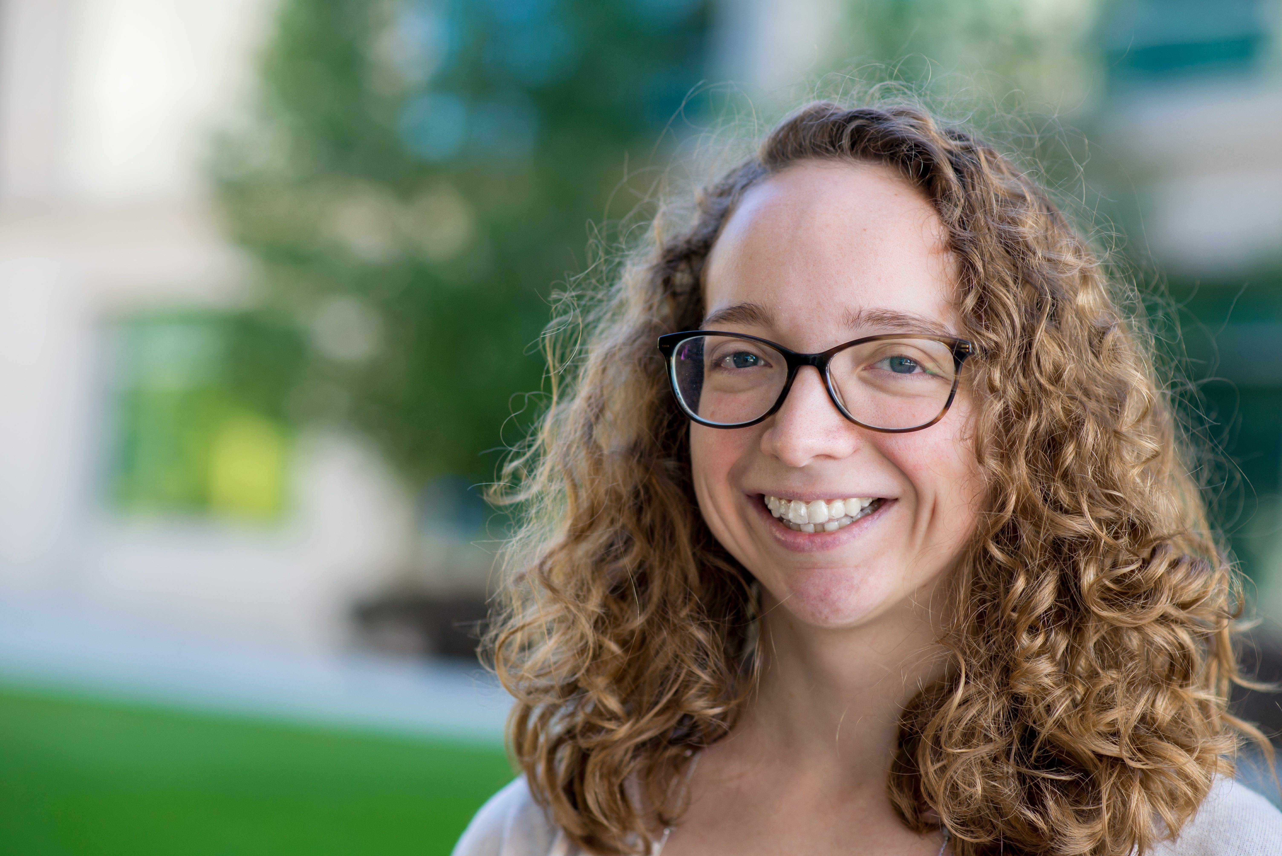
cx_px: 641
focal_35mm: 85
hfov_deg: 23.9
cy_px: 428
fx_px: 3028
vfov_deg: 16.1
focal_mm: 85
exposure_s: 1/320
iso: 200
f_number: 2.8
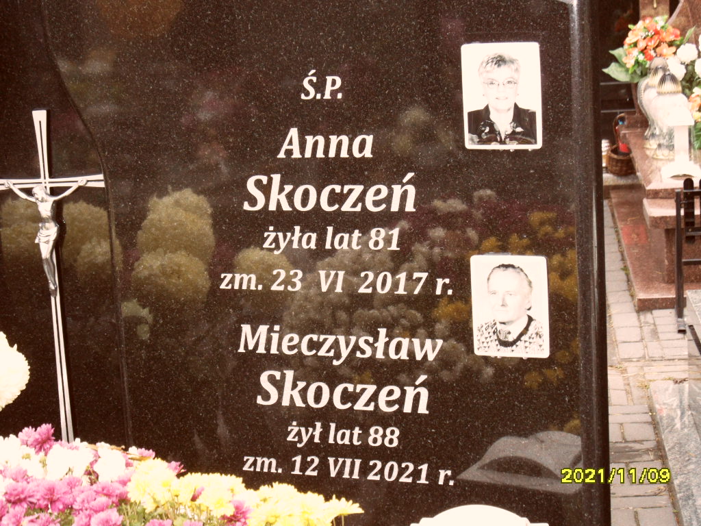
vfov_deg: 18.4
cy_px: 263
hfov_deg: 24.4
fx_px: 1620
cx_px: 350
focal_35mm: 80
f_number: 4.2
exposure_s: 1/45
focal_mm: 13.2
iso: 200
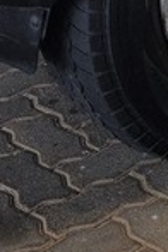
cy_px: -353
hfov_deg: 7.9
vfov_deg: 10.6
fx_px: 1169
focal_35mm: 167
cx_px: 324
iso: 40
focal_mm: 6.25
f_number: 1.7
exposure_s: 1/359
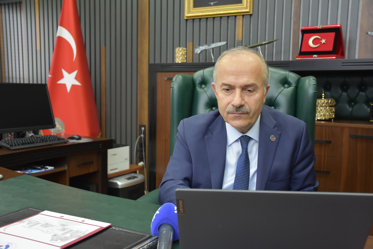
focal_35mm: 40
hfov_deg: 47.9
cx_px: 186
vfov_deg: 33.0
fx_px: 420
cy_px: 124
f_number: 4
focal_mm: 27
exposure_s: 1/60
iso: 1400
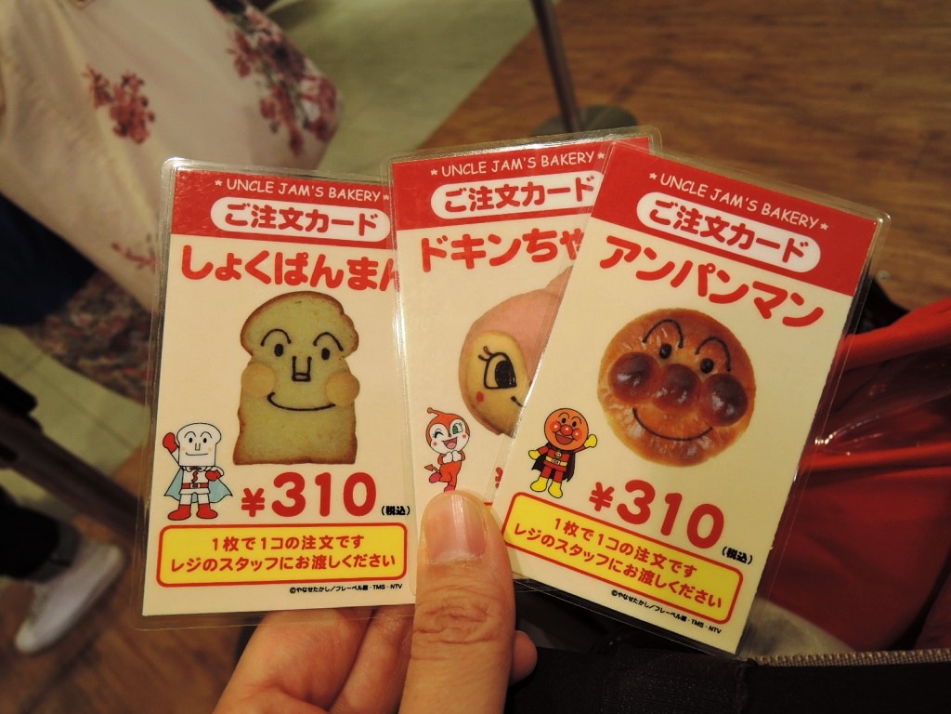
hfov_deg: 71.6
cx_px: 476
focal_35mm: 24
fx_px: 659
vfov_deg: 56.8
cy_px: 357
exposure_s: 1/50
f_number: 2.8
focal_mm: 5.1
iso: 80
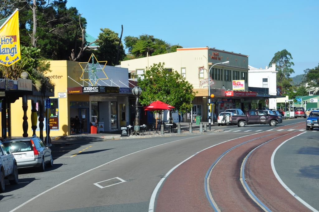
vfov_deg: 12.1
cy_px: 106
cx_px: 160
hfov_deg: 18.2
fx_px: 996
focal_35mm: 112
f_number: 10
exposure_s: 1/250
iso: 200
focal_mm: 75
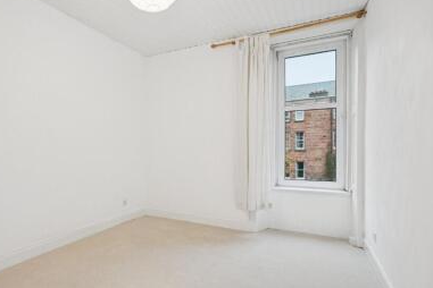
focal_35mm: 20
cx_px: 165
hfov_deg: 82.5
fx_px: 241
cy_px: 163
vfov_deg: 61.7
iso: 500
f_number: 4
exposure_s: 1/80
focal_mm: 16
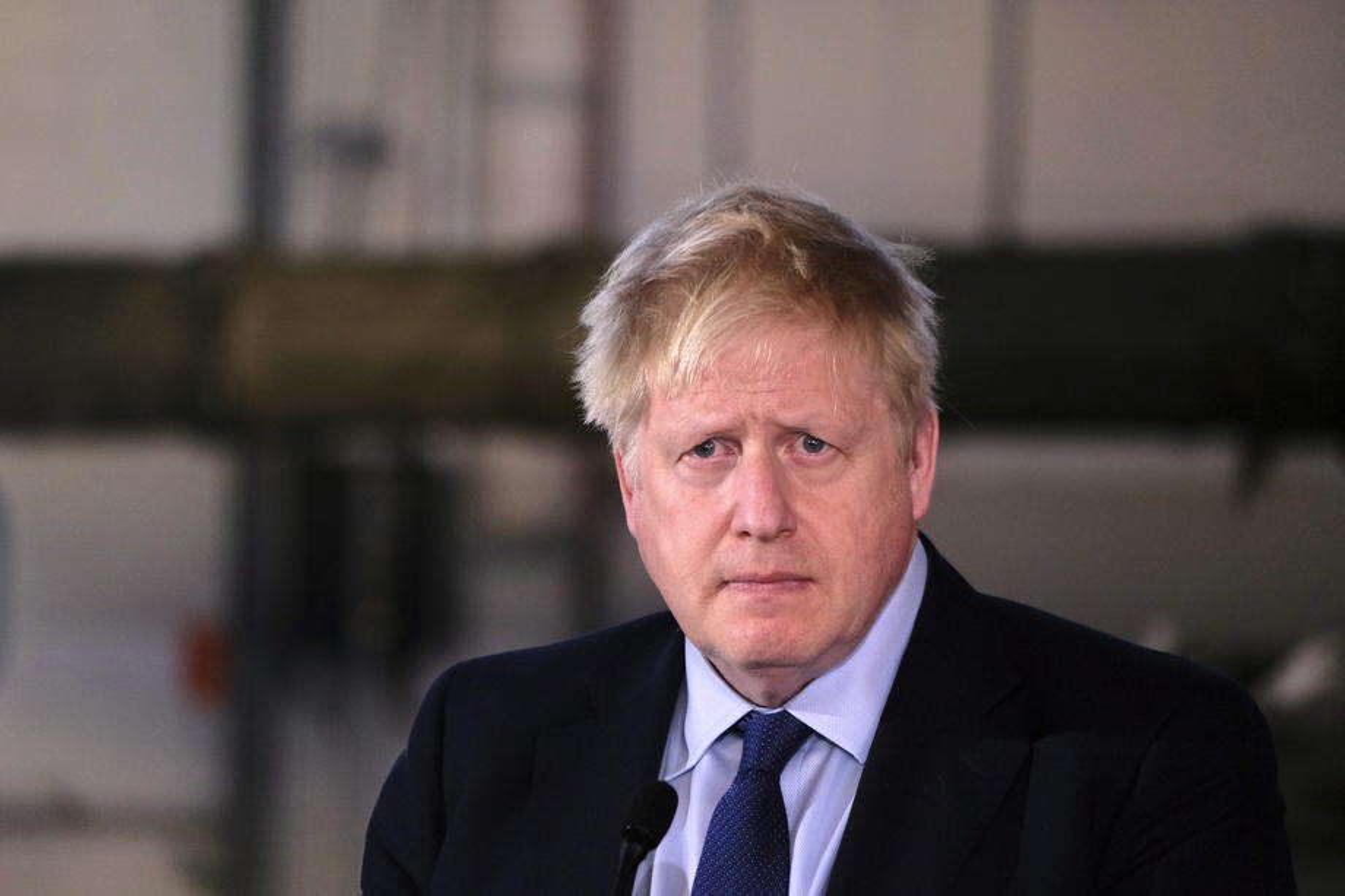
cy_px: 448
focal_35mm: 421
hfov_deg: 4.9
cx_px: 672
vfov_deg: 3.3
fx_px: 15725
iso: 2000
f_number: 5.2
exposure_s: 1/125
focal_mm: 280.4
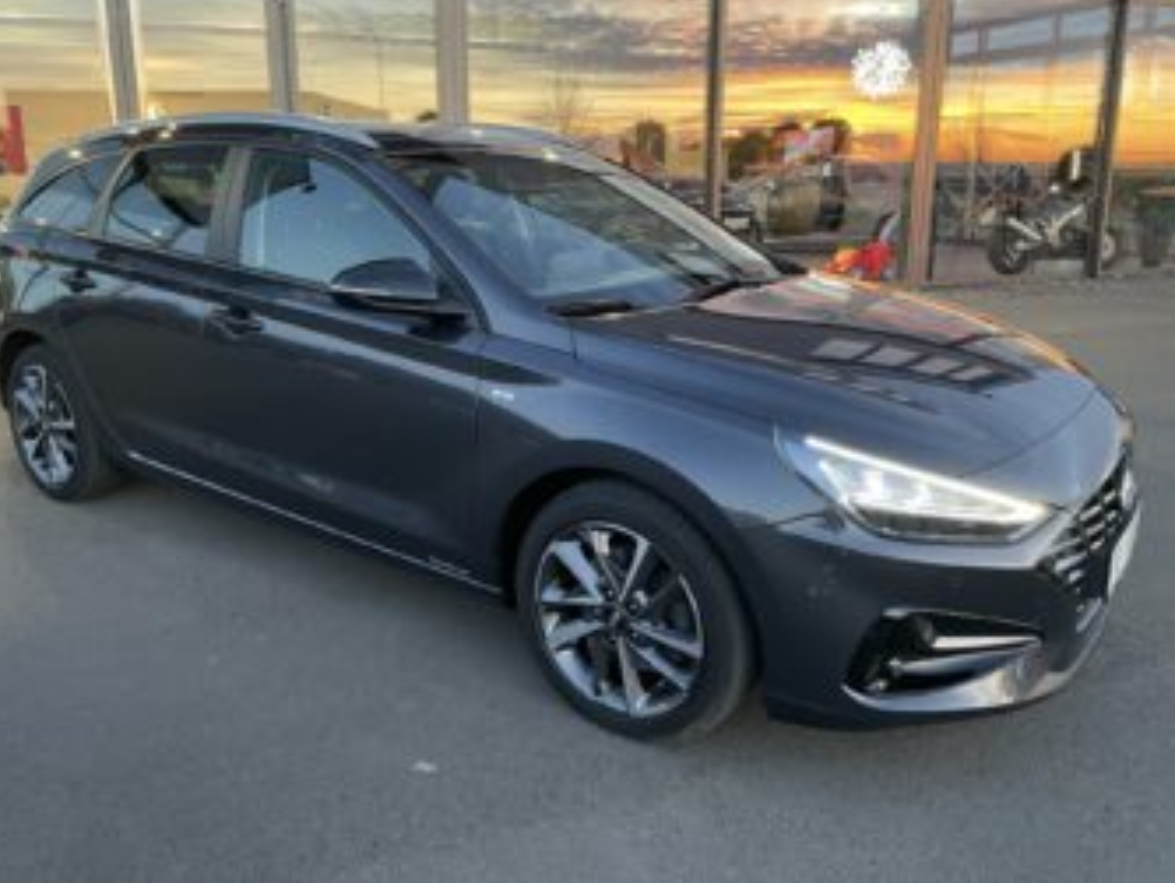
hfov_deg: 63.4
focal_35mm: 28
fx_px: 951
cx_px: 556
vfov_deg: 49.8
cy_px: 412
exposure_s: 1/55
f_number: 1.6
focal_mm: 4.2
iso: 400
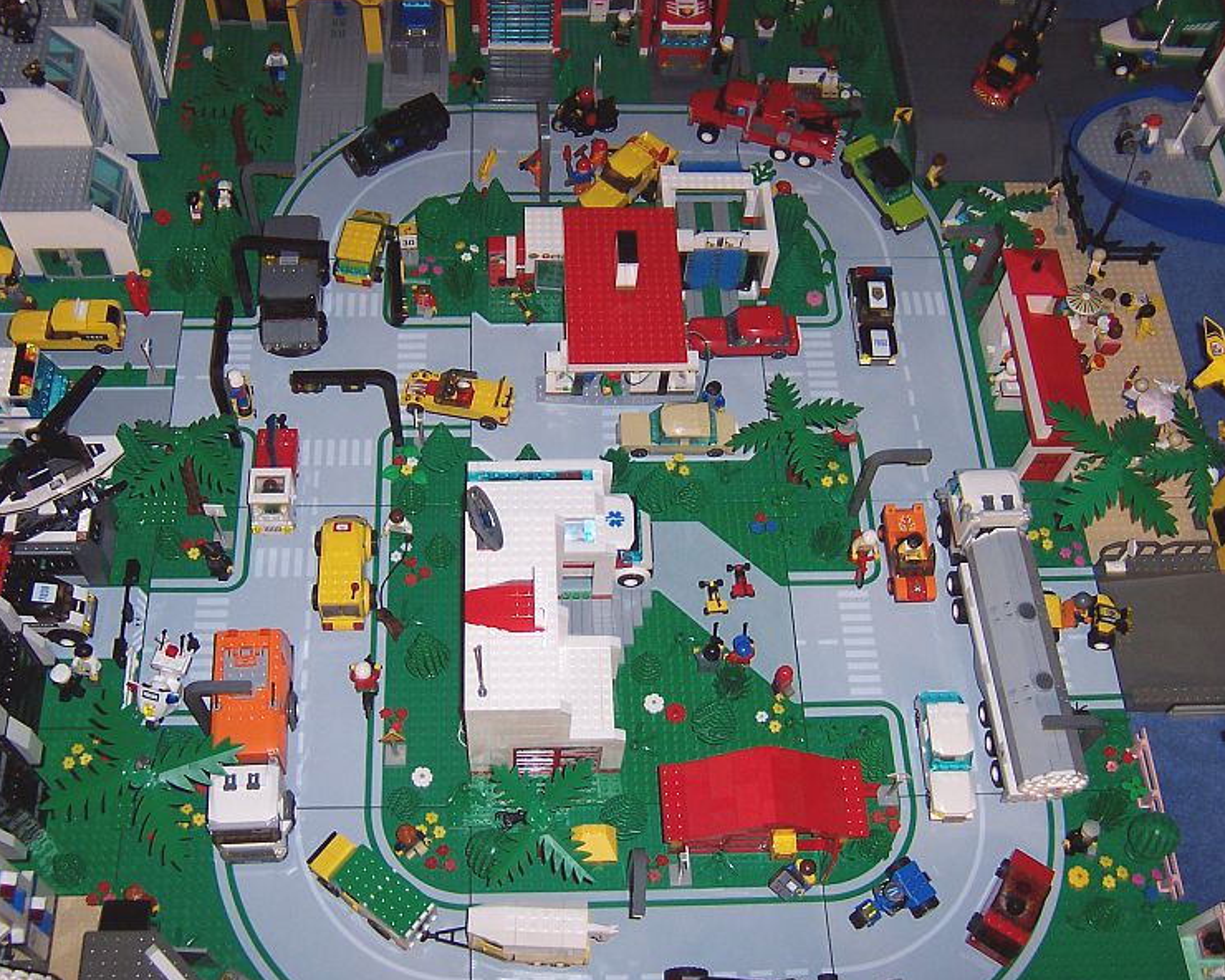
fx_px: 1378
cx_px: 568
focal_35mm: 38
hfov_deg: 47.9
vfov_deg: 39.2
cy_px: 488
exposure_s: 1/60
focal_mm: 5.6
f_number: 2.8
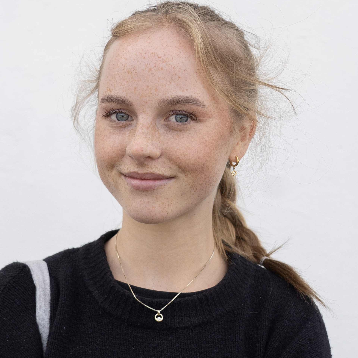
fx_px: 1088
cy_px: 190
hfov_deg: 18.7
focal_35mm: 93
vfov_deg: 18.7
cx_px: 164
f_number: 4
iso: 400
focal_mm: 35
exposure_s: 1/800
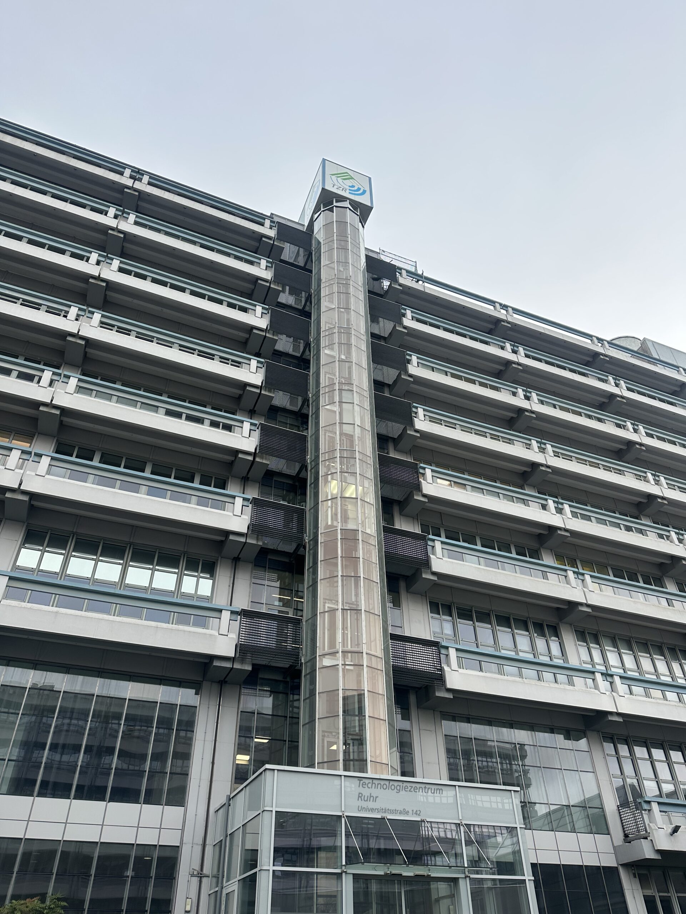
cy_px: 457
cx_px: 343
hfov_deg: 56.8
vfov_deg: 71.6
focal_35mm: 24
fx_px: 634
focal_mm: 6.86
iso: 80
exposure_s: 1/634
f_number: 1.78
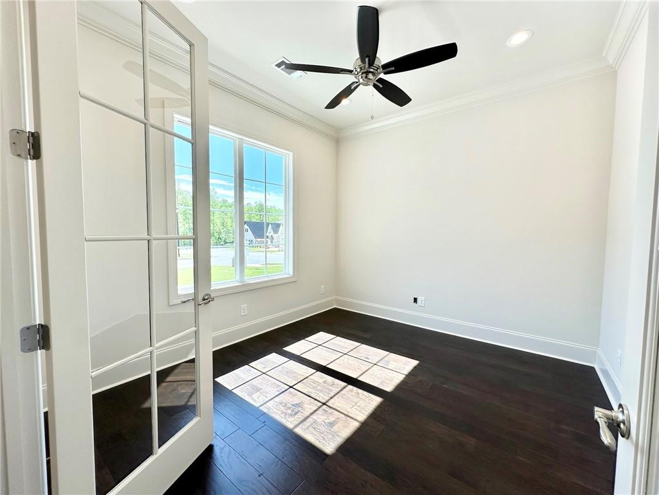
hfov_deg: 102.1
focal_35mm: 14
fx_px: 267
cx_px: 330
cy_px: 248
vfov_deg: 85.7
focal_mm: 2.22
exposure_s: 1/335
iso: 40
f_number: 2.2
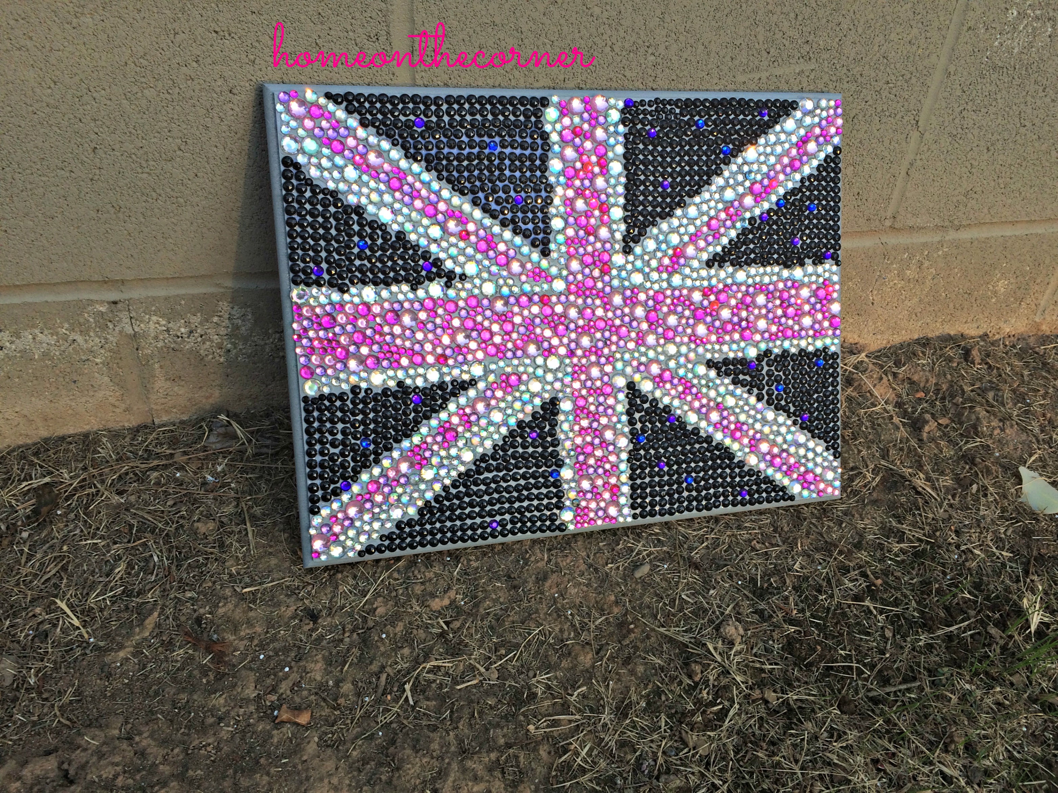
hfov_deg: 61.7
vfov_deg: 48.2
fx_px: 886
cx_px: 529
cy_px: 396
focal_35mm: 29
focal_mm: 4.15
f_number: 2.2
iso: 32
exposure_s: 1/145
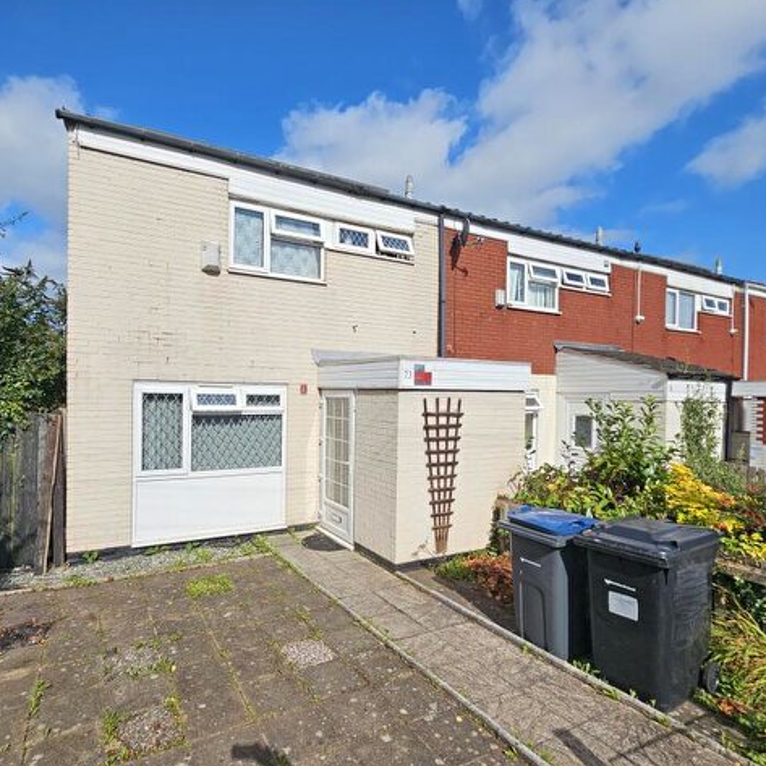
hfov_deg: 83.7
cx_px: 343
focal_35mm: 17
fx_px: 426
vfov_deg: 84.0
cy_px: 391
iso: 50
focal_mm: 2.2
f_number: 2.2
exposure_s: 1/4579
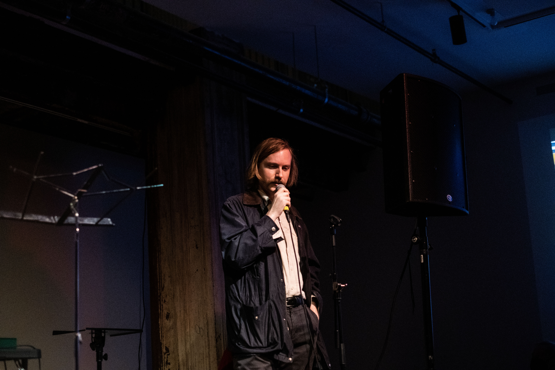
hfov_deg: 37.5
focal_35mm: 53
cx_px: 278
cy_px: 185
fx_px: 817
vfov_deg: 25.5
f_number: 2
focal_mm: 35
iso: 3200
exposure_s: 1/250
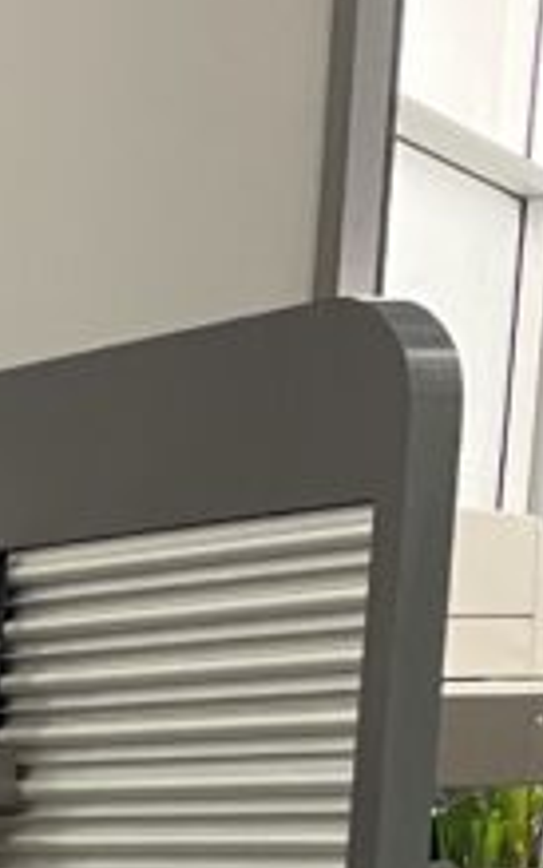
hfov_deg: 7.8
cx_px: -1411
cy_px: 1490
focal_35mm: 129
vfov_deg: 14.5
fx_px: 3052
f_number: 1.6
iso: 400
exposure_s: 1/60
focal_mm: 4.2
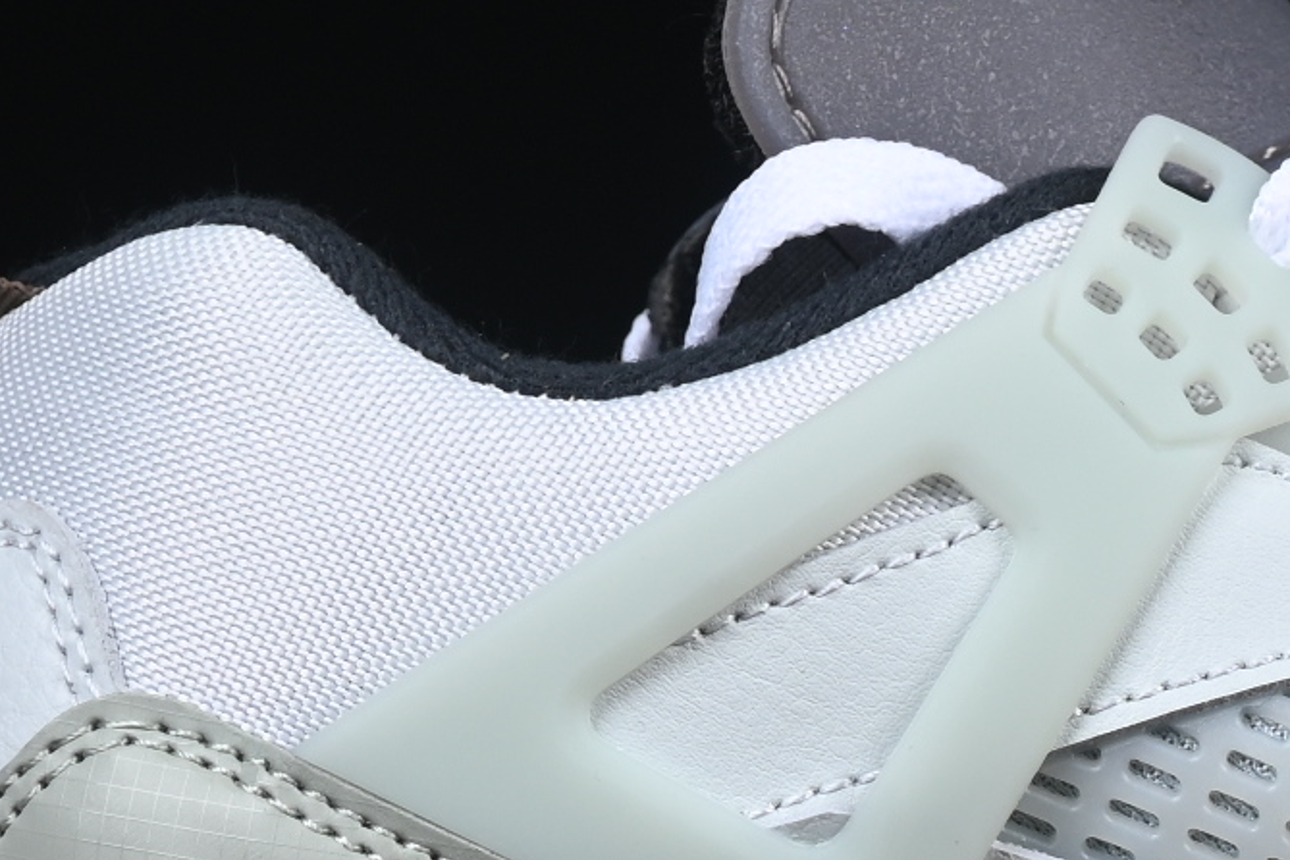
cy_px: 578
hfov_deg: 6.6
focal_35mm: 312
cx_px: 1523
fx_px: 11179
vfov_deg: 4.4
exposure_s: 1/80
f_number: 8
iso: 160
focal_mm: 50
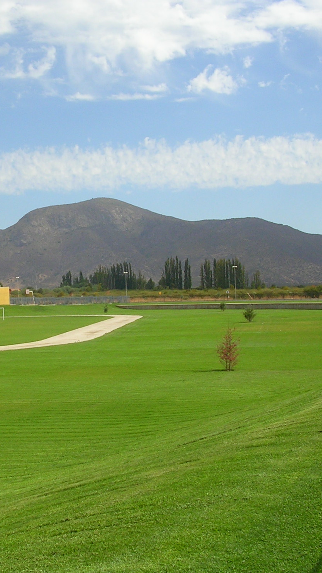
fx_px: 865
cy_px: 293
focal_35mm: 57
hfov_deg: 20.8
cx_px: 62
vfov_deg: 36.6
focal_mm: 5.8
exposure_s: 1/326
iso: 50
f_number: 5.6
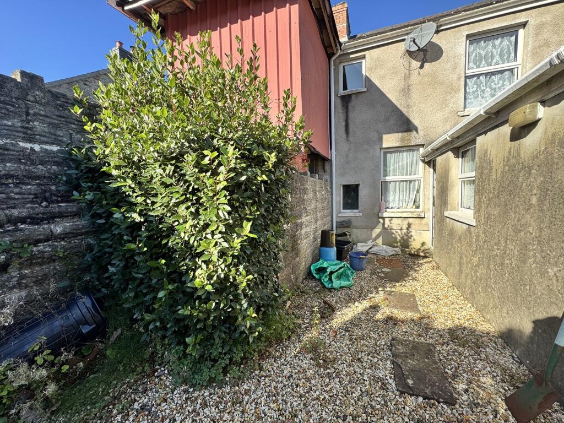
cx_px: 282
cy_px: 212
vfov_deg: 85.7
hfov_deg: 102.1
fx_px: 228
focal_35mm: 14
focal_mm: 2.22
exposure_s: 1/301
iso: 40
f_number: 2.2
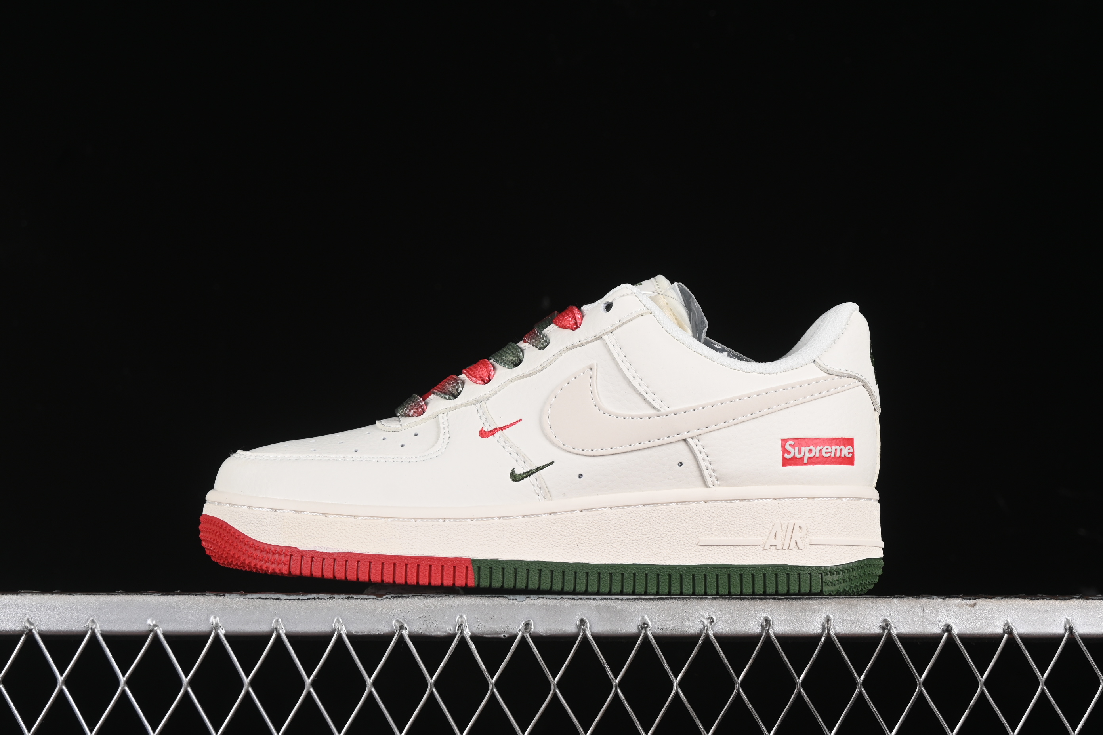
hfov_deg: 27.0
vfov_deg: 18.2
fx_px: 2298
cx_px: 552
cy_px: 368
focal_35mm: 75
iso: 160
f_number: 8
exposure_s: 1/80
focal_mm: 50
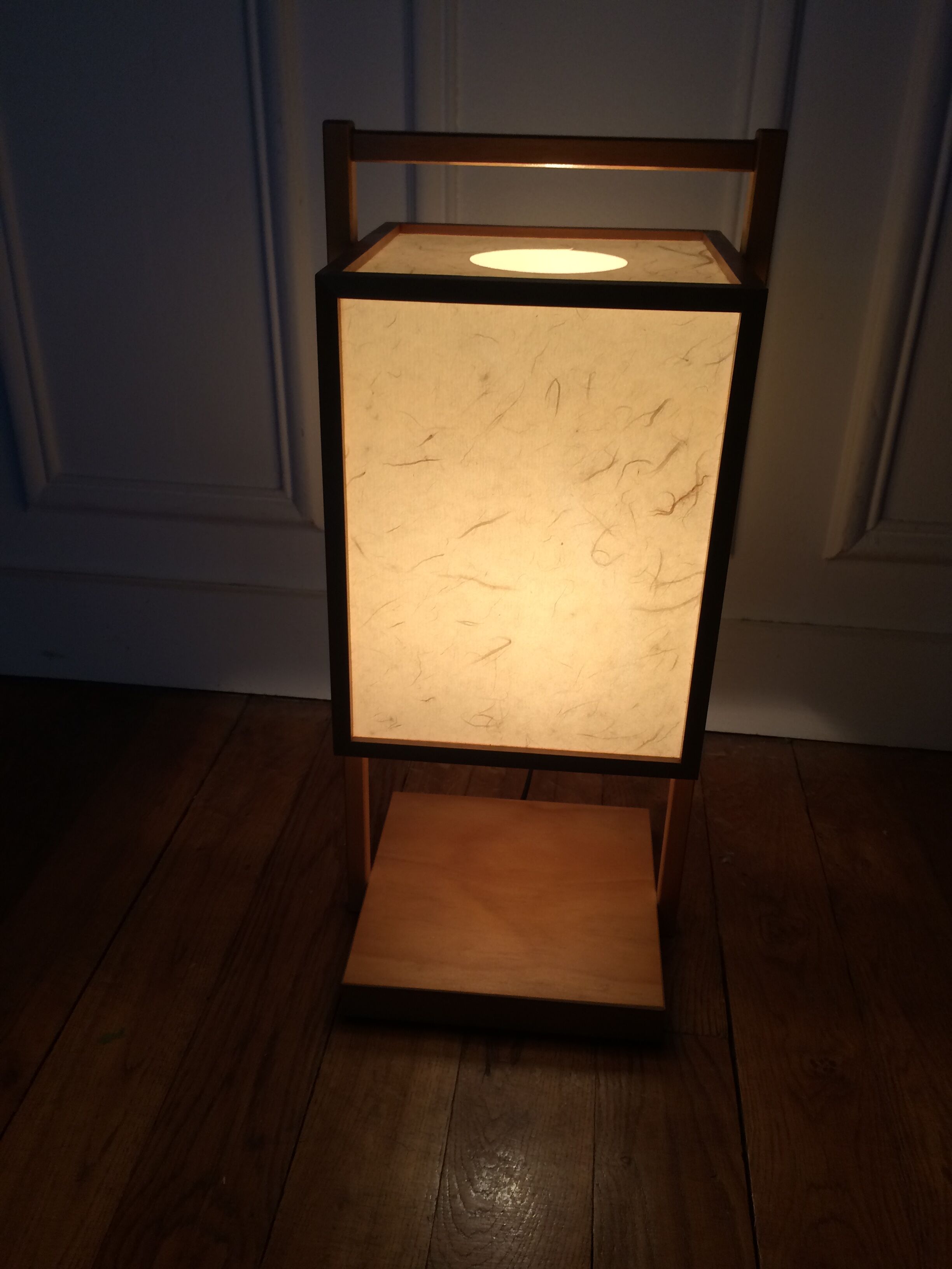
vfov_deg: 61.7
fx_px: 1063
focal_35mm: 29
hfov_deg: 48.2
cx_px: 476
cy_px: 634
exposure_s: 1/33
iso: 32
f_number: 2.2
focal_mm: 4.15
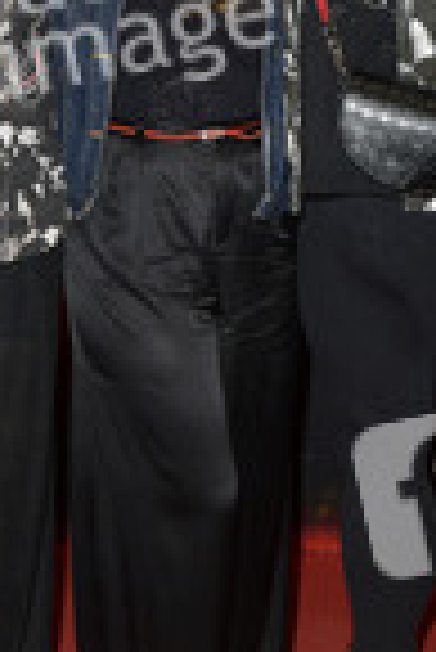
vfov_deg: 23.0
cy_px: 247
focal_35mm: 88
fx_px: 1595
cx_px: 175
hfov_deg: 15.6
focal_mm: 32
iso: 640
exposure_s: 1/160
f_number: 5.6
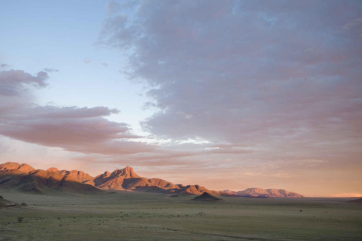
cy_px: 112
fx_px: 352
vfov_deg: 37.8
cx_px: 157
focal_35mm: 35
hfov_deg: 54.3
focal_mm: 30
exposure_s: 1/20
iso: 200
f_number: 8
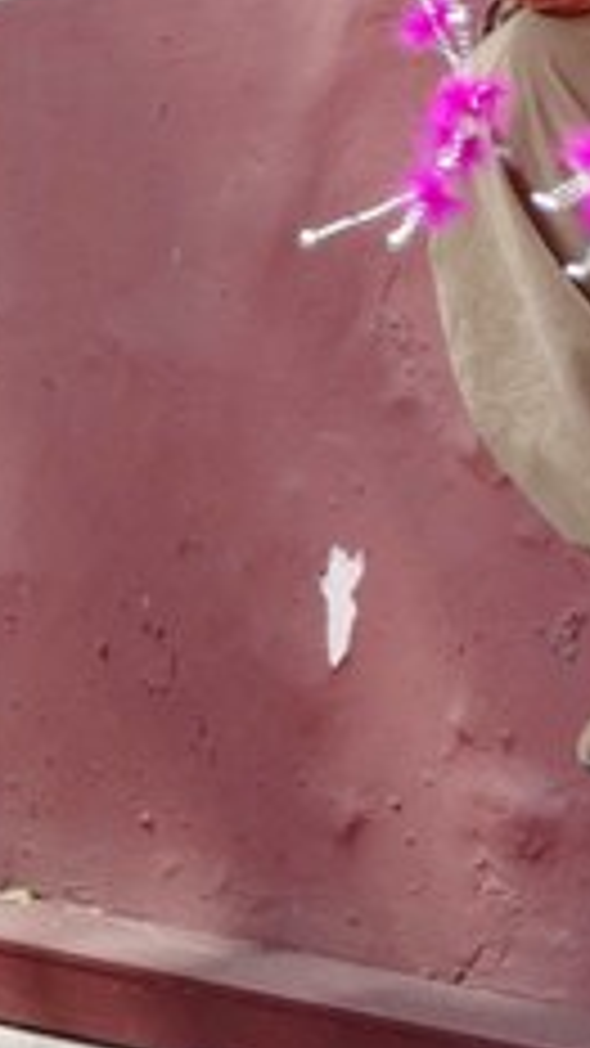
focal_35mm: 243
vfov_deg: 8.9
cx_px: 750
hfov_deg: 5.0
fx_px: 6761
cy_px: 589
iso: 125
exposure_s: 1/60
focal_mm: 19.98
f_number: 8
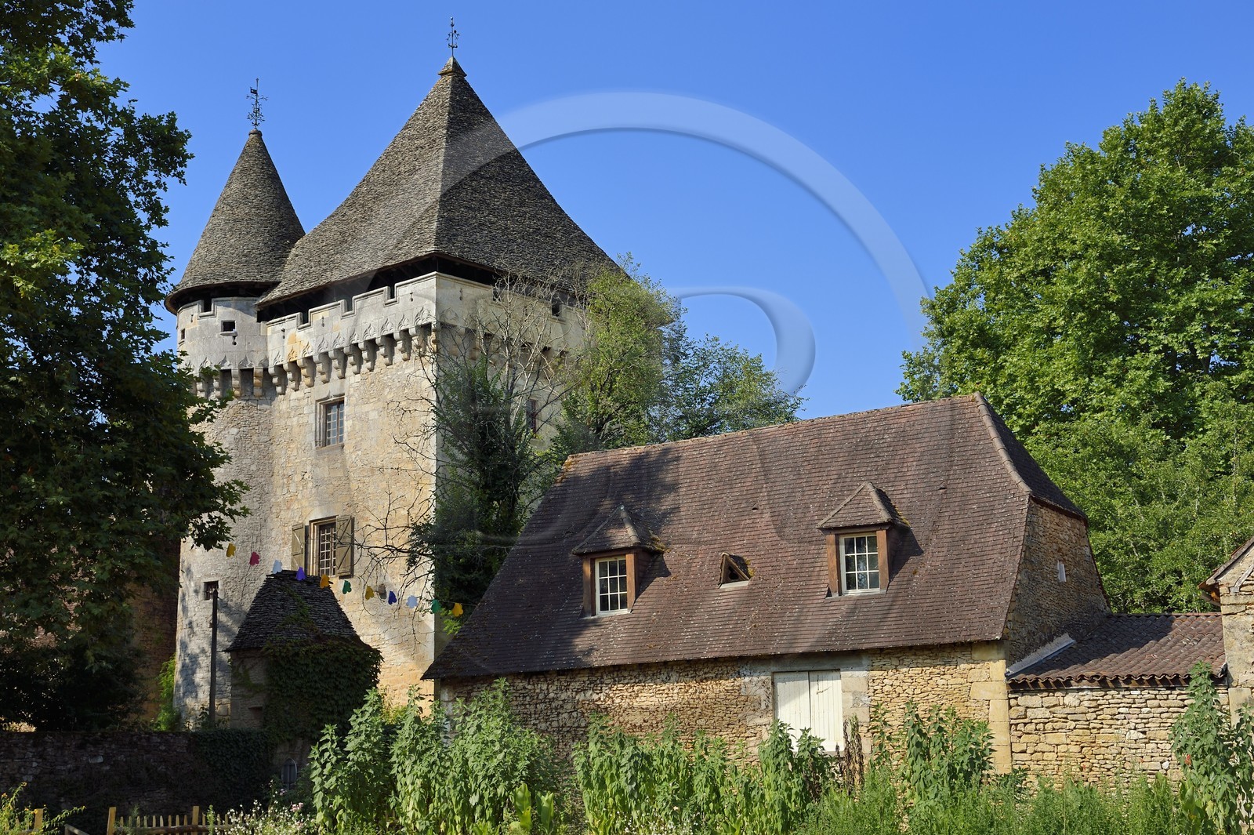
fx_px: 2019
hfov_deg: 34.5
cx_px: 627
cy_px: 418
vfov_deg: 23.4
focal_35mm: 58
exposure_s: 1/250
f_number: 10
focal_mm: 58
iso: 200
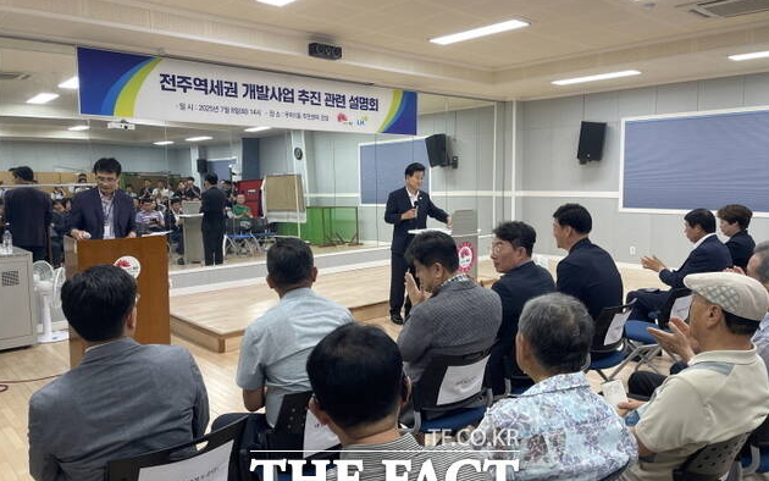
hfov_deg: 66.5
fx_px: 587
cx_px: 384
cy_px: 228
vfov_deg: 44.5
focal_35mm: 28
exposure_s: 1/120
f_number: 1.6
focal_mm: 4.2
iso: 125
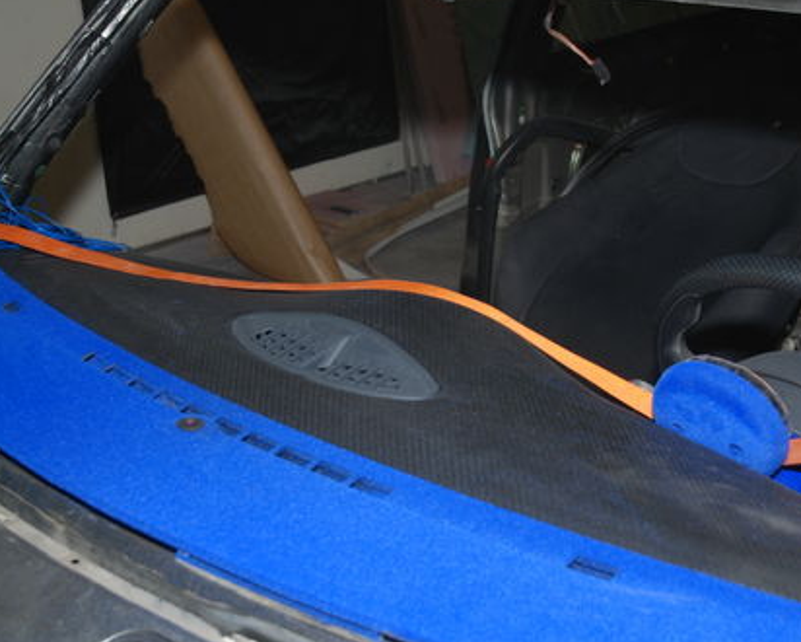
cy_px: 393
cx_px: 486
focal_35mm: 55
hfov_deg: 34.2
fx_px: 1298
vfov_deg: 27.7
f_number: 4.2
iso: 100
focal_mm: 25
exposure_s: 1/60
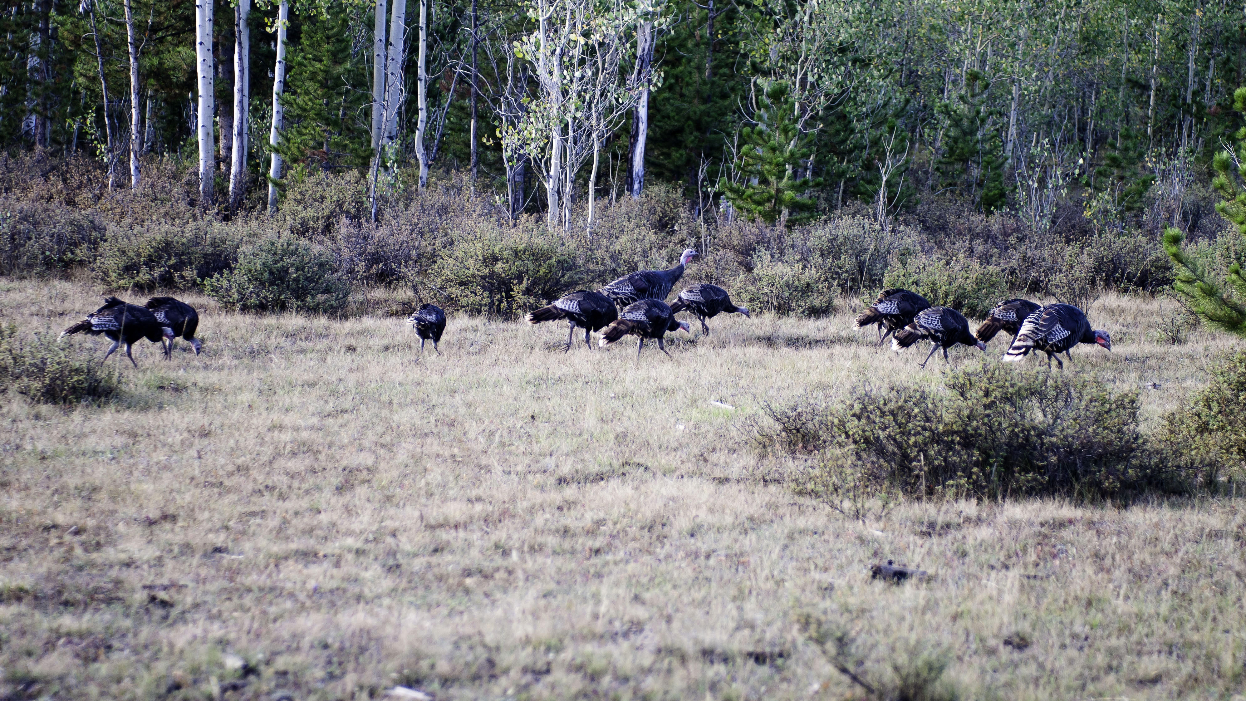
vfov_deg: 10.3
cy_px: 303
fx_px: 3899
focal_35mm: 118
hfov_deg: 18.2
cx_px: 642
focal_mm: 70
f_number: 2.8
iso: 200
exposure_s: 1/320
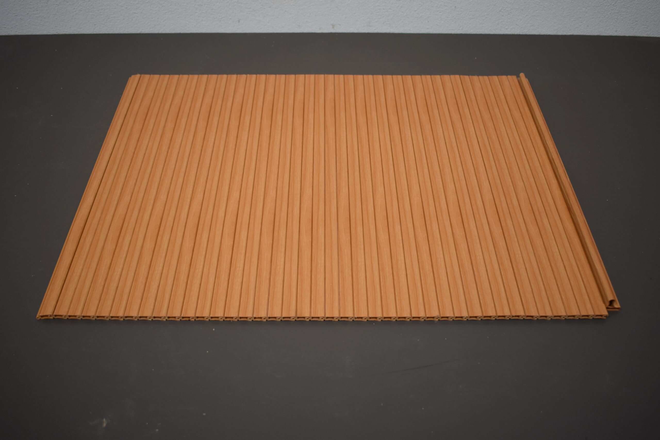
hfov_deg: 53.1
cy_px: 220
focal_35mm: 36
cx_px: 330
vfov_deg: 36.9
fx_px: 660
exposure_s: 1/250
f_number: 3.8
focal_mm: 24
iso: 500
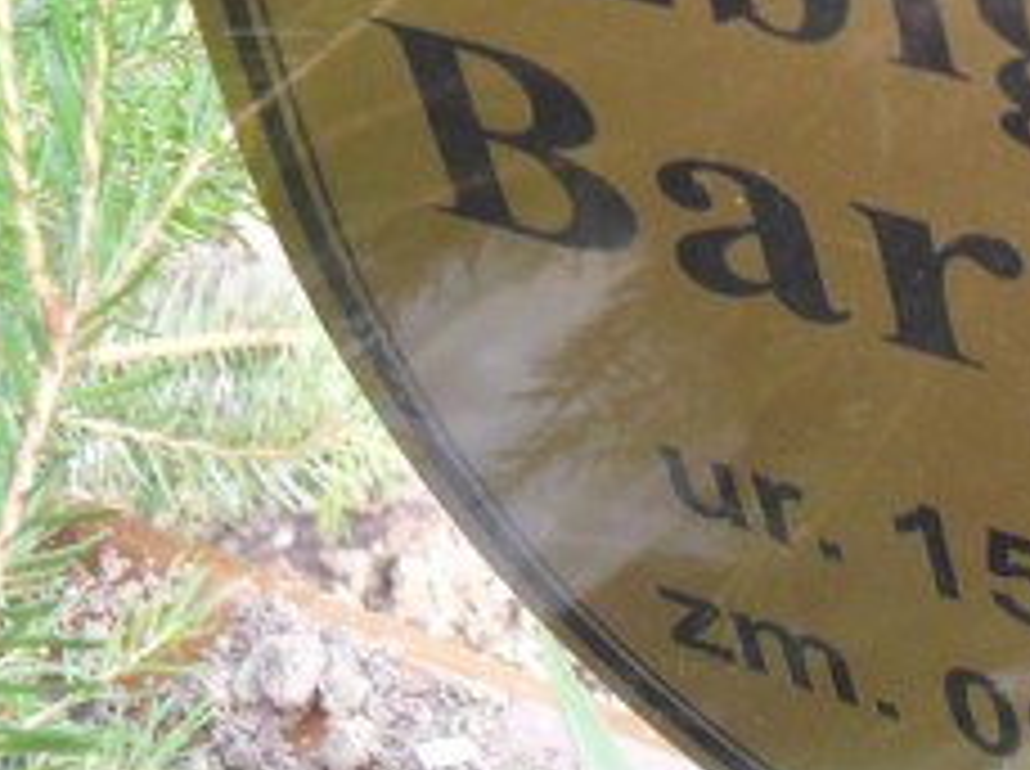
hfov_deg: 19.0
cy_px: 171
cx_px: 1205
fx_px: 2911
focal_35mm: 98
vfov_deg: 15.0
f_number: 3.2
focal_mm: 6.3
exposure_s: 1/45
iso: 160
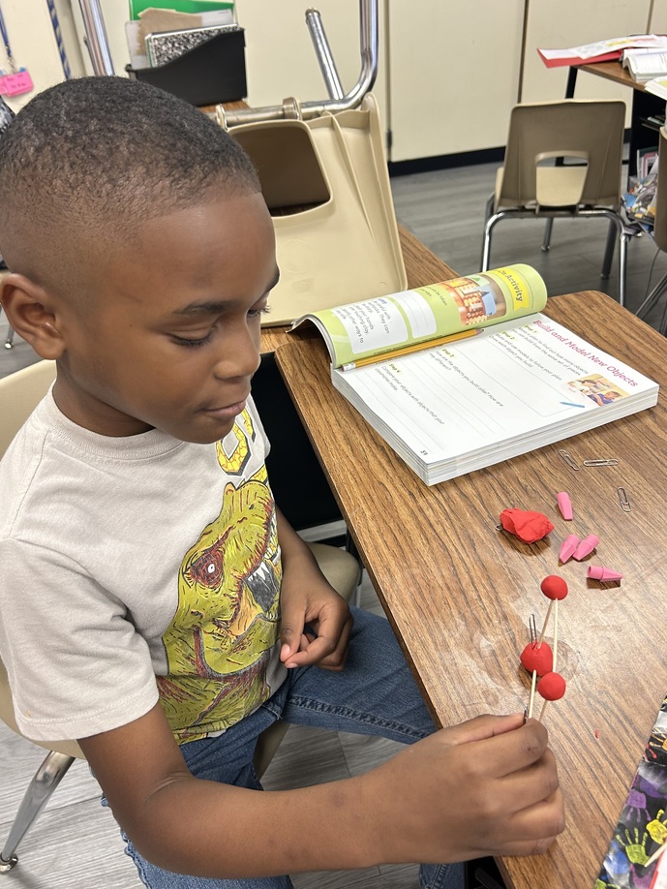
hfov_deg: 48.2
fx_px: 745
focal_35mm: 29
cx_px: 333
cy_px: 424
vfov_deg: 61.6
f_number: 1.5
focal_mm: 5.7
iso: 125
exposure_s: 1/60
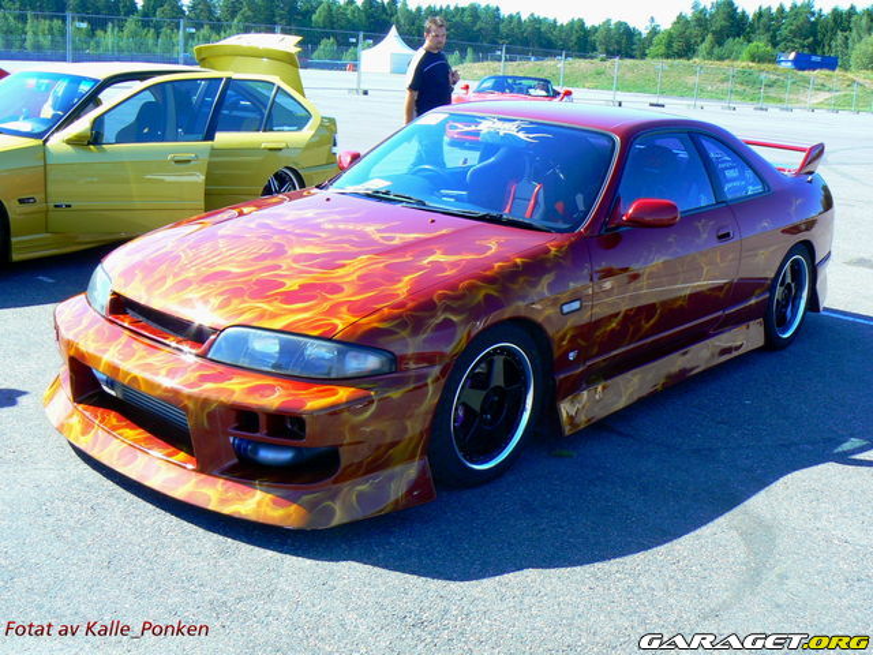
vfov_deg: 36.8
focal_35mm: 39
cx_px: 436
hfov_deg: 47.9
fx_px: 984
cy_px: 328
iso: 80
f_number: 5.6
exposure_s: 1/100
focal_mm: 6
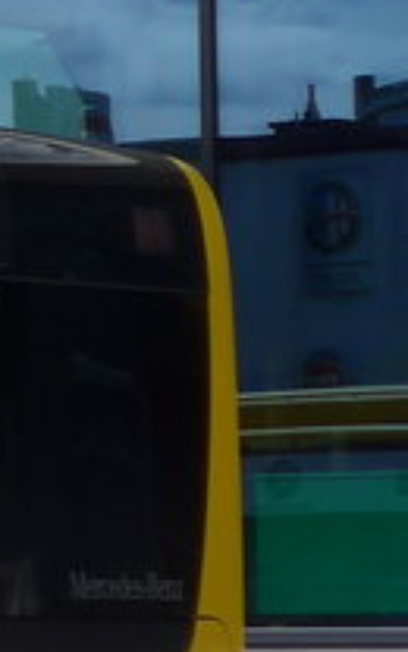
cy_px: 292
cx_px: -1274
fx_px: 5337
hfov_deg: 4.1
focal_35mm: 300
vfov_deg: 7.0
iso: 80
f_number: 3.2
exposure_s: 1/1600
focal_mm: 10.1
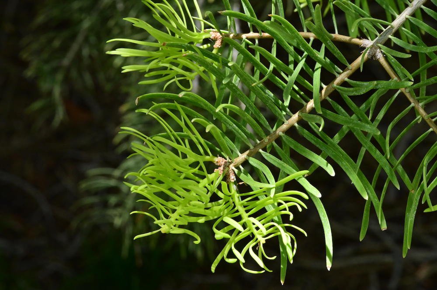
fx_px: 1274
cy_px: 145
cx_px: 218
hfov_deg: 19.5
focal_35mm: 105
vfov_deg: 13.0
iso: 5000
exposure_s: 1/400
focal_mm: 105
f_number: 36
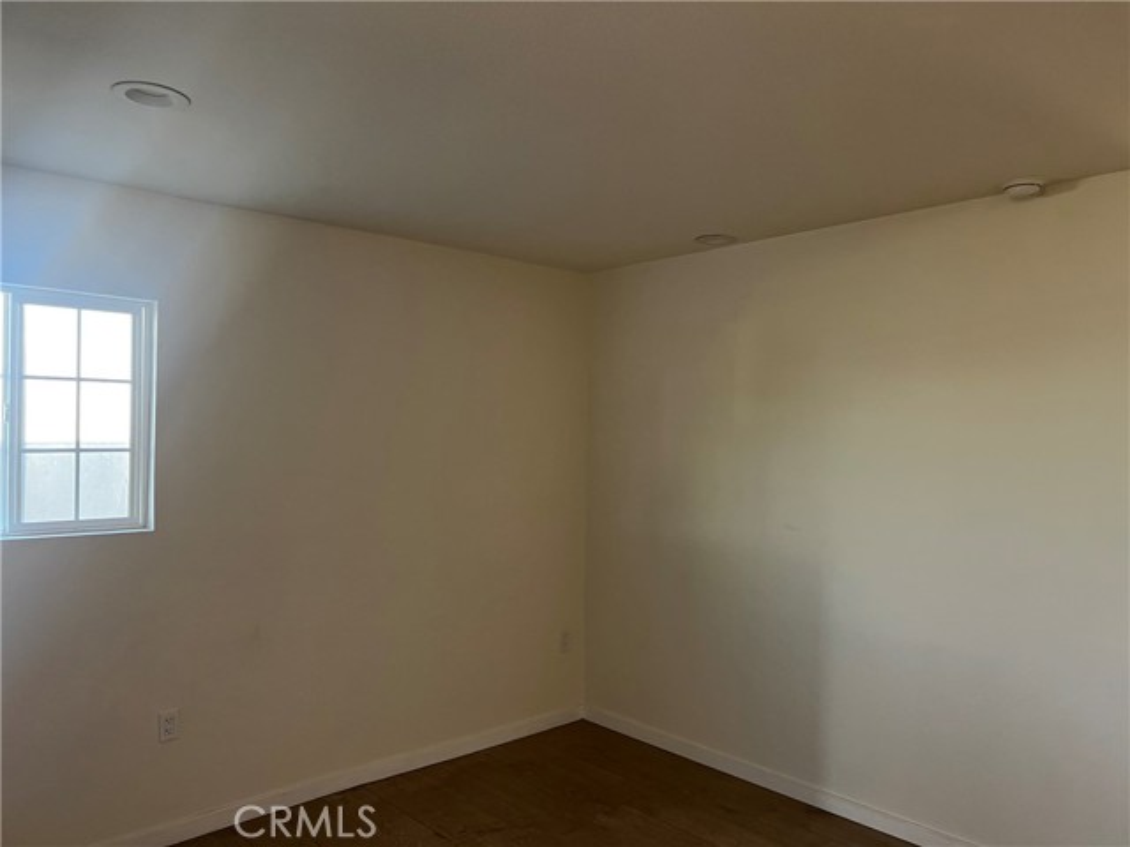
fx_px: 849
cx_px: 565
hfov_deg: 67.3
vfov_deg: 53.1
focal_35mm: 26
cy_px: 424
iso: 125
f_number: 1.5
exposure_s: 1/68
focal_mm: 5.7
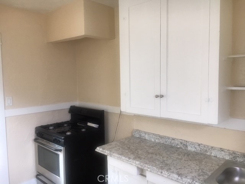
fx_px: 205
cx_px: 122
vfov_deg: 48.2
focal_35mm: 29
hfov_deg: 61.7
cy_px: 92
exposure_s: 1/30
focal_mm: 4.15
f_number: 2.2
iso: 80
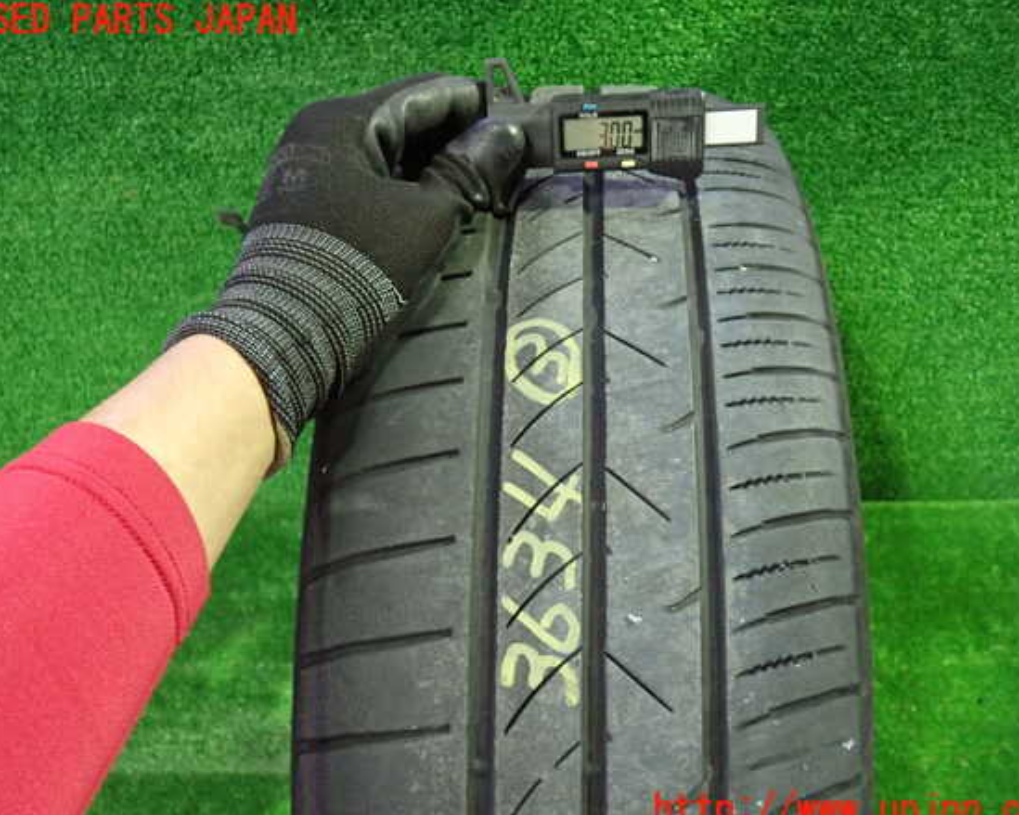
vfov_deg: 45.8
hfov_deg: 55.7
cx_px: 516
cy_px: 416
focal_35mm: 32
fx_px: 965
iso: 800
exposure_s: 1/30
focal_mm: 5.4
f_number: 2.3
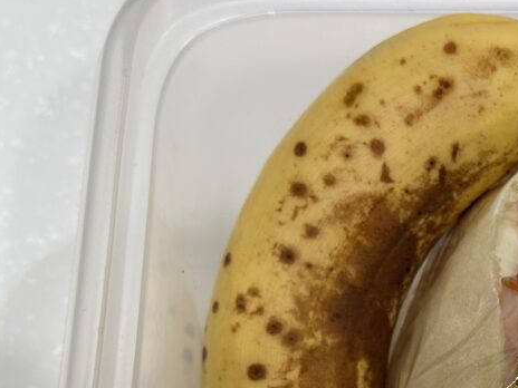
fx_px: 1586
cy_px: 388
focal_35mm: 106
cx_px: 559
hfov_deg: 17.9
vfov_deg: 13.8
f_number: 1.78
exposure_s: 1/50
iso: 100
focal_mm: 6.86
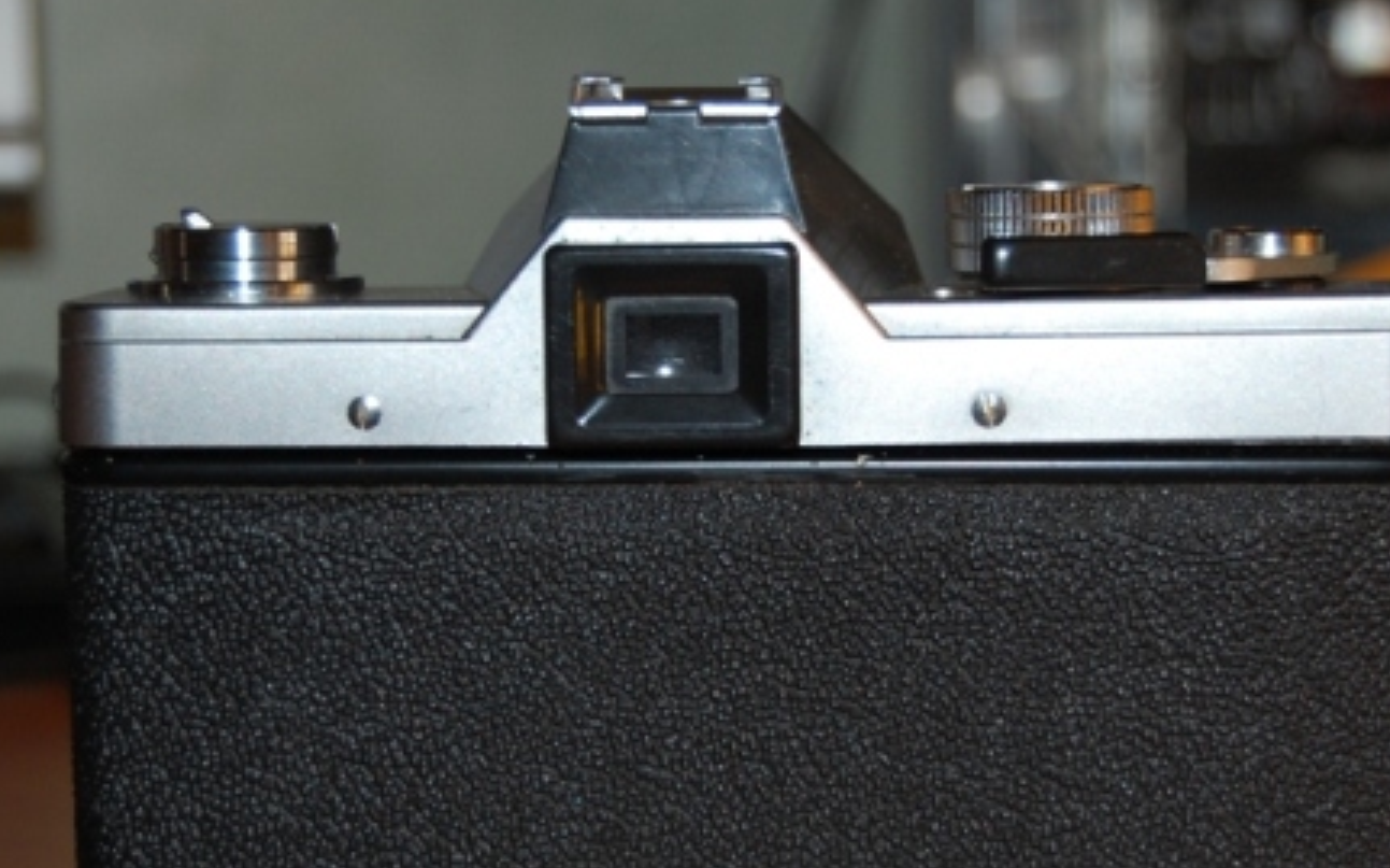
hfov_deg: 22.6
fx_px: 3484
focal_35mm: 92
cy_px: 518
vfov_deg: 14.2
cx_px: 742
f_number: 5.3
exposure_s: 1/60
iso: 400
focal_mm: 46
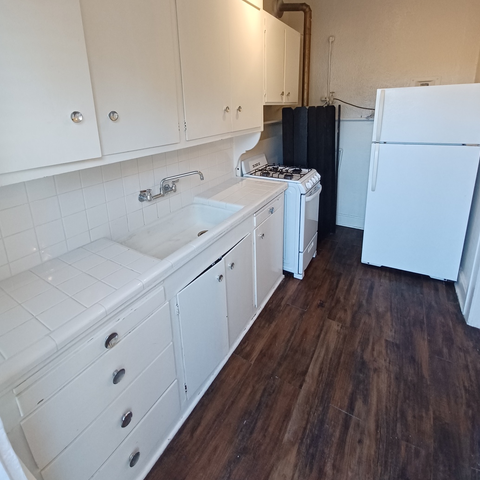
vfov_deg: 85.5
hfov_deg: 87.4
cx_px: 236
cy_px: 176
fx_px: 251
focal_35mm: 16
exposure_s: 1/60
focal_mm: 1.42
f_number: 2.2
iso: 125
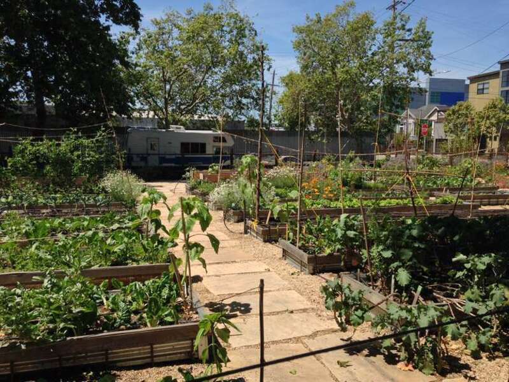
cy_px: 191
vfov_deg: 42.9
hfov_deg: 55.4
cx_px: 254
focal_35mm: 33
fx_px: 485
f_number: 2.4
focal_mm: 4.12
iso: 50
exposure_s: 1/1550
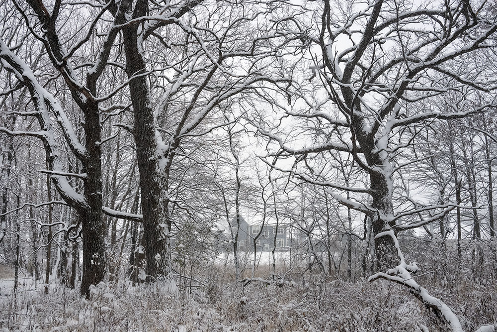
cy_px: 166
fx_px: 566
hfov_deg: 47.4
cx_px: 248
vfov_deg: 32.6
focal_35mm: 41
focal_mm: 41
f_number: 11
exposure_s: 1/640
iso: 2500
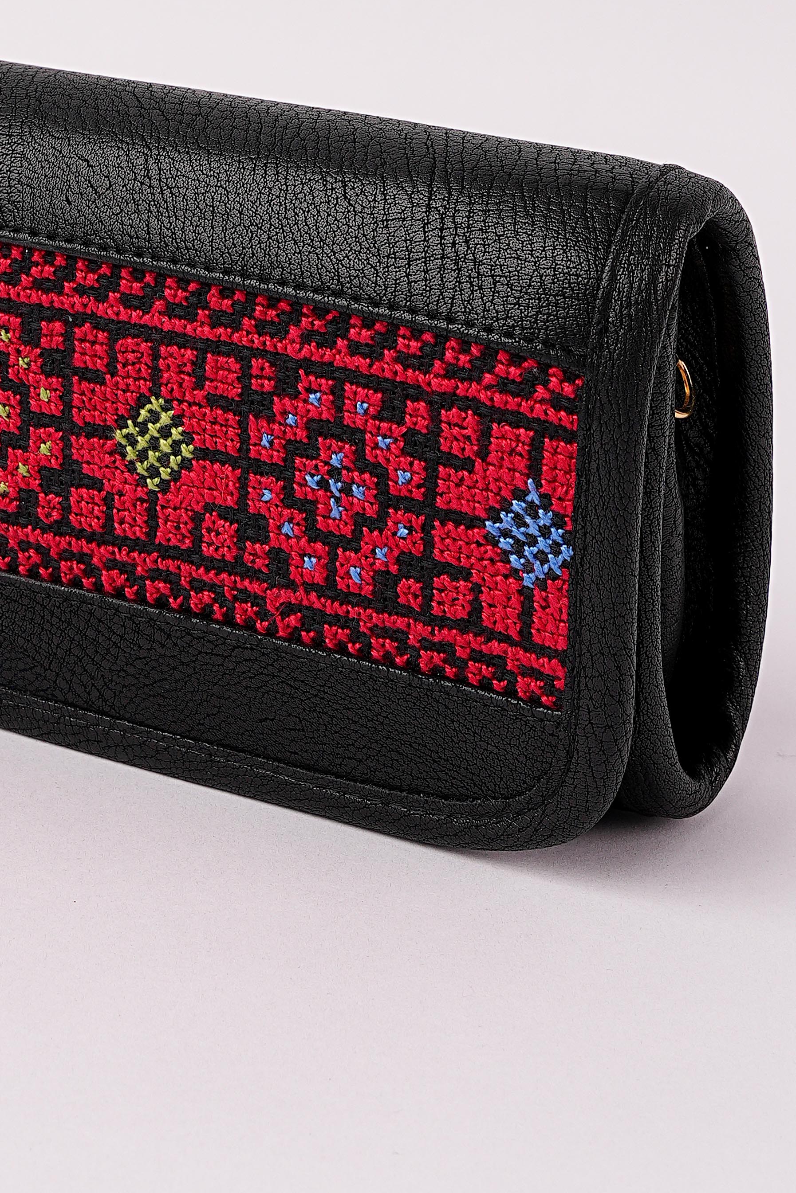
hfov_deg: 12.5
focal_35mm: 109
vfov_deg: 18.2
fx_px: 3615
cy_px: -59
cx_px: 78
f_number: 9
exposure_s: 1/200
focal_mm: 31.6
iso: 100
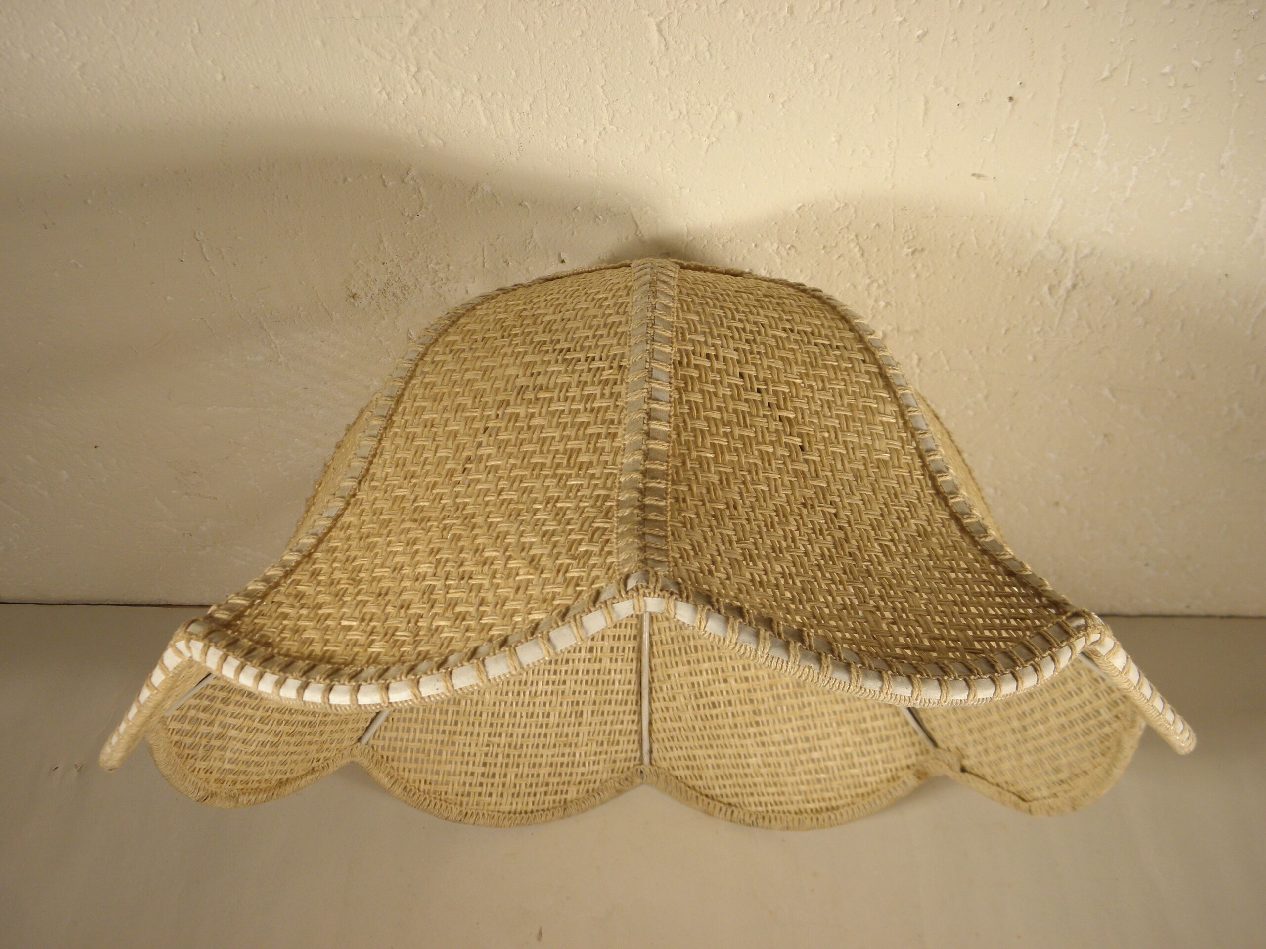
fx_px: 1499
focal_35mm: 41
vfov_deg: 35.1
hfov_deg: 45.8
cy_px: 474
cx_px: 633
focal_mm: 7.5
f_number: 3.8
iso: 100
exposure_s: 1/60
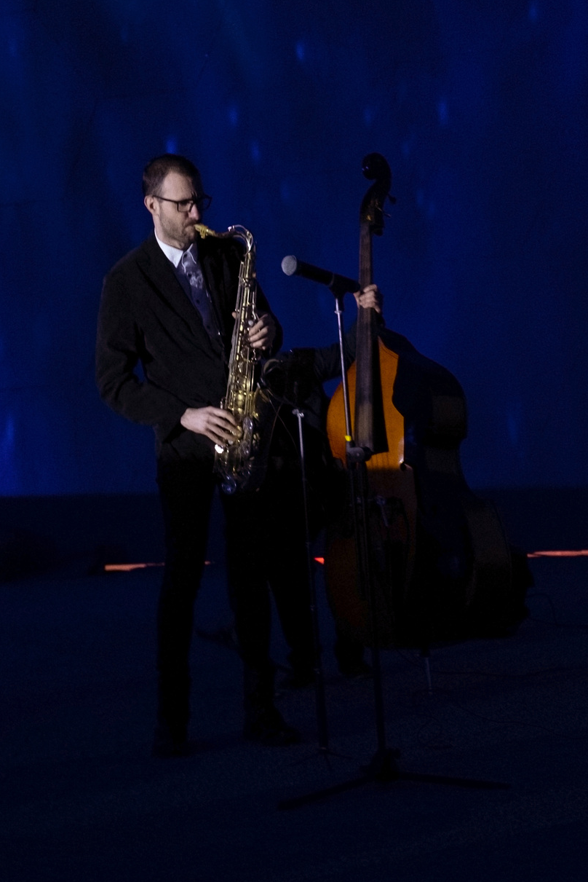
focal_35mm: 84
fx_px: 2057
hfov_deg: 16.3
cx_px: 310
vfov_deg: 24.2
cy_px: 465
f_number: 2
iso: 6400
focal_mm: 35
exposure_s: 1/50
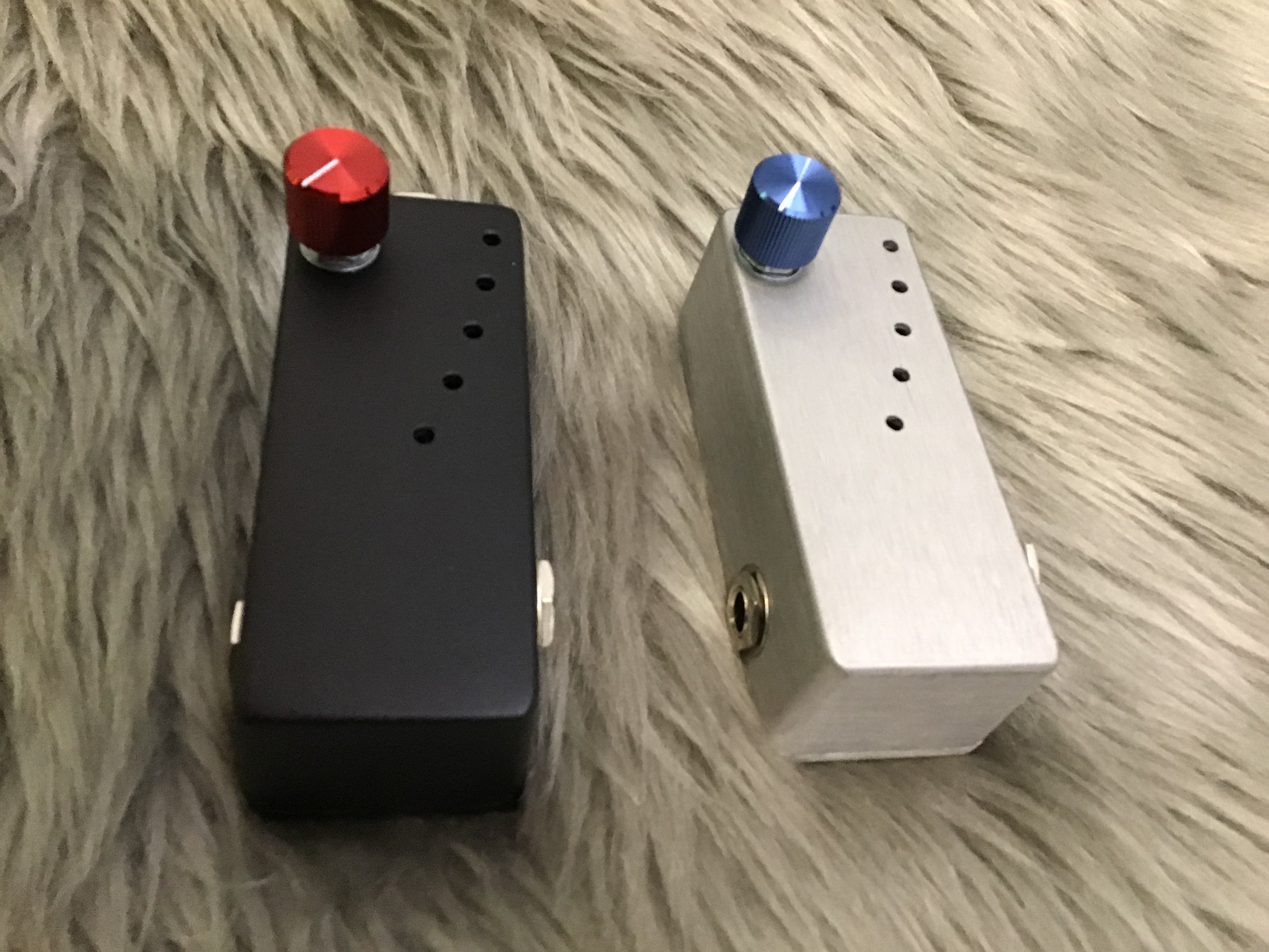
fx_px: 1136
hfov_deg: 58.4
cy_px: 476
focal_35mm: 31
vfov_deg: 45.4
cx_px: 634
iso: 200
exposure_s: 1/20
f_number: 2.4
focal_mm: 3.3
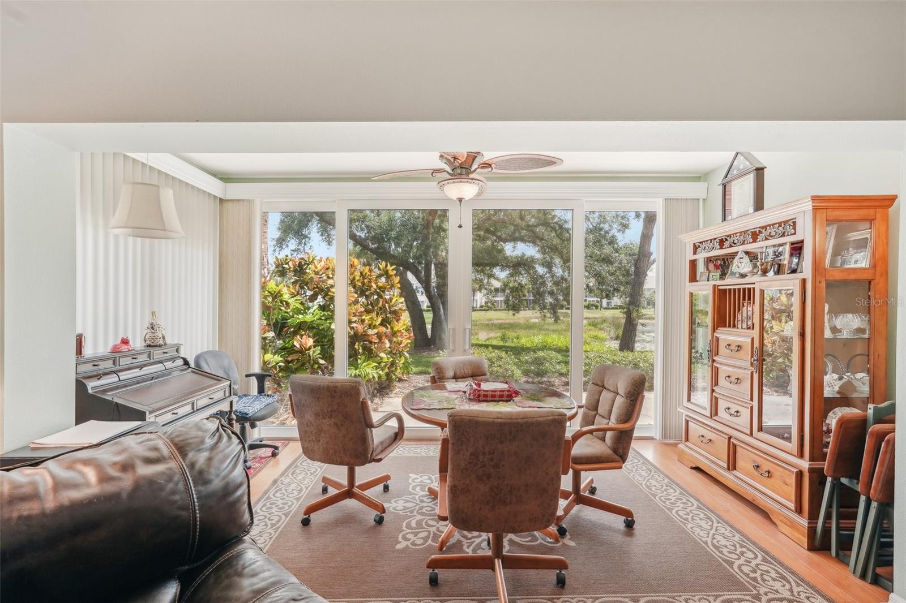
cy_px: 302
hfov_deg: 96.7
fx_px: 403
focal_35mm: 16
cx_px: 453
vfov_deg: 73.7
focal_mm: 16
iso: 400
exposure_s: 1/125
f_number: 8
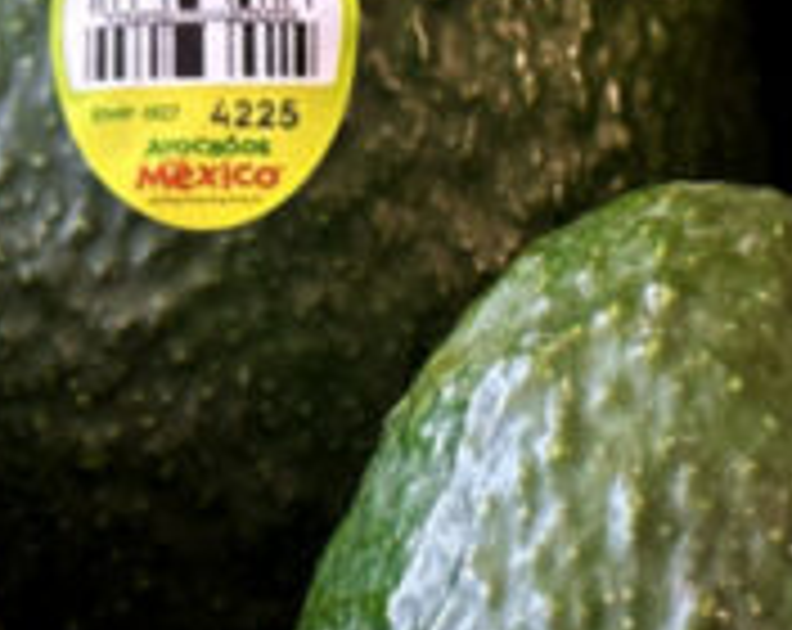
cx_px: 472
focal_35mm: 205
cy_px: 256
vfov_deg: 7.5
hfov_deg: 9.4
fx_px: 4795
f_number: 1.8
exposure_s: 1/40
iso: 320
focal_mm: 6.86
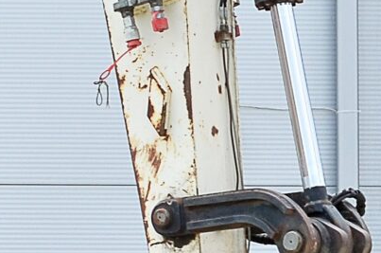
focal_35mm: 476
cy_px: 27
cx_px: -524
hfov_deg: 4.3
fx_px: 5028
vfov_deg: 2.9
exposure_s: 1/800
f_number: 5
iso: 200
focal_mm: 50
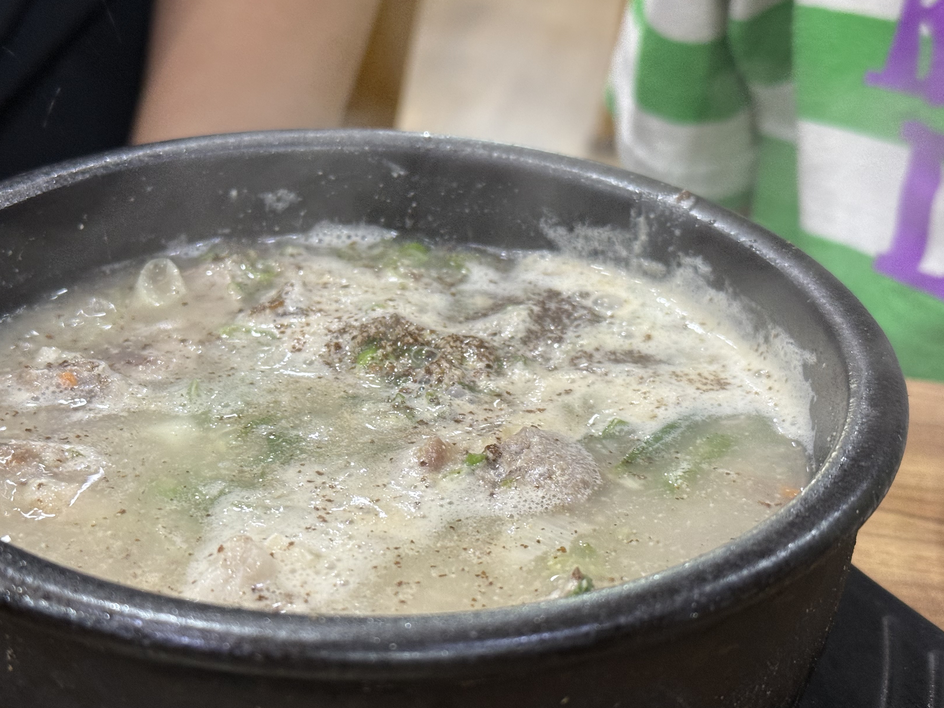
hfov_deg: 32.1
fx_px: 1636
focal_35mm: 60
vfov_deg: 24.4
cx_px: 411
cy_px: 399
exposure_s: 1/60
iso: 100
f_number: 1.78
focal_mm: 6.76
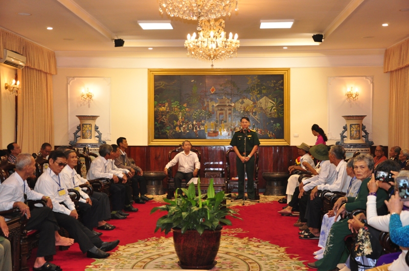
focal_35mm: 52
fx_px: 596
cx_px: 204
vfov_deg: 25.7
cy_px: 136
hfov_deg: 37.9
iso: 1000
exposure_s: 1/100
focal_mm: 35
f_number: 4.5
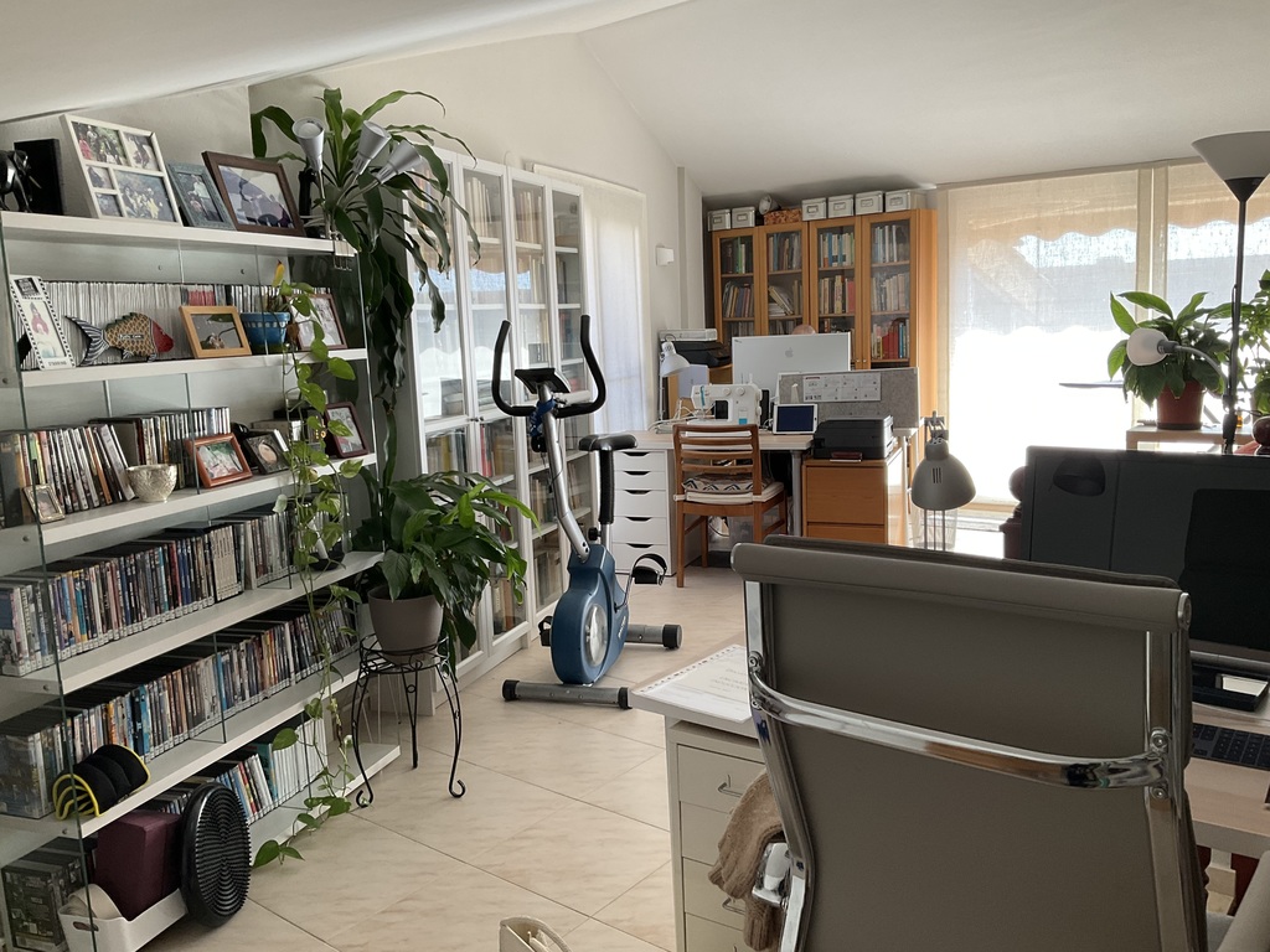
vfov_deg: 48.2
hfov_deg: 61.7
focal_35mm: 29
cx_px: 635
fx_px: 1064
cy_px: 476
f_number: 1.8
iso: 50
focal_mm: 3
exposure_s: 1/122
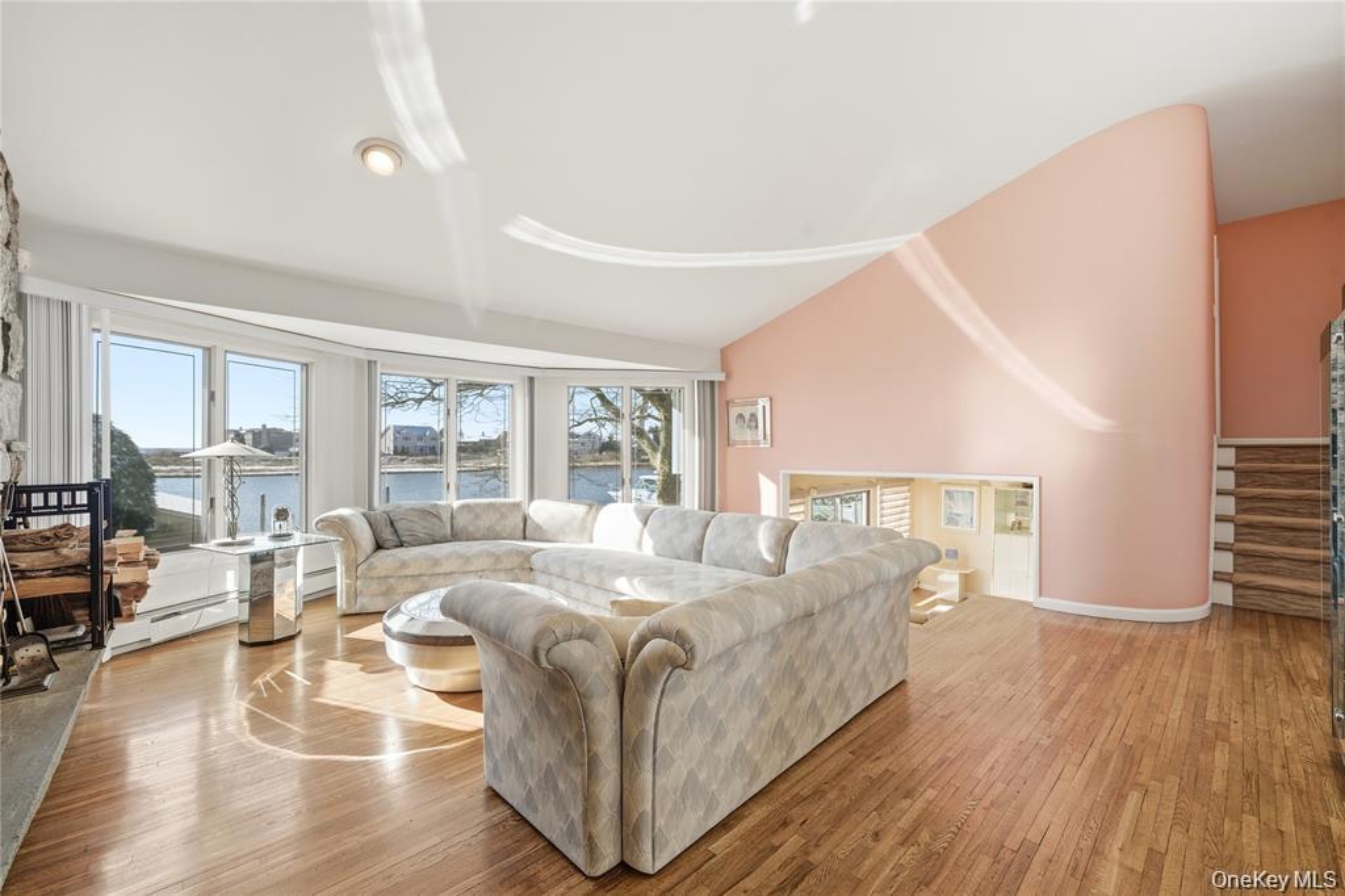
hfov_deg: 104.3
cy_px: 448
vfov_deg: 81.2
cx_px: 672
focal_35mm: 14
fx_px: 523
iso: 500
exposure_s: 1/2000
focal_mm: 14
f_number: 8
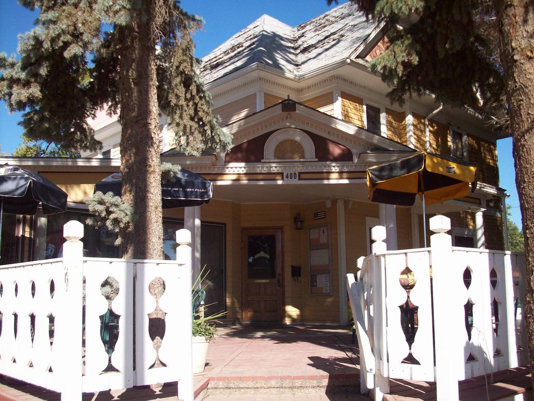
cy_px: 200
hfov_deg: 50.1
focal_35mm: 37
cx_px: 267
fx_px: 571
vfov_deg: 38.7
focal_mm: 6.2
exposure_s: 1/222
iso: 80
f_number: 5.6
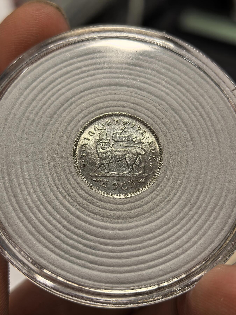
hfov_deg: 27.0
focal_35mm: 54
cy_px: 158
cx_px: 118
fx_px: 491
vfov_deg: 35.5
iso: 64
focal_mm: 6.98
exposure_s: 1/100
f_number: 2
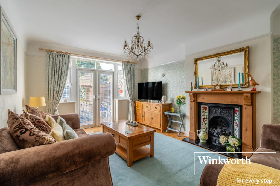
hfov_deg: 96.8
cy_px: 93
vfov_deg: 73.7
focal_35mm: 16
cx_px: 140
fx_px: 124
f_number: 8
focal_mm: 16
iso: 100
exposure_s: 1/25
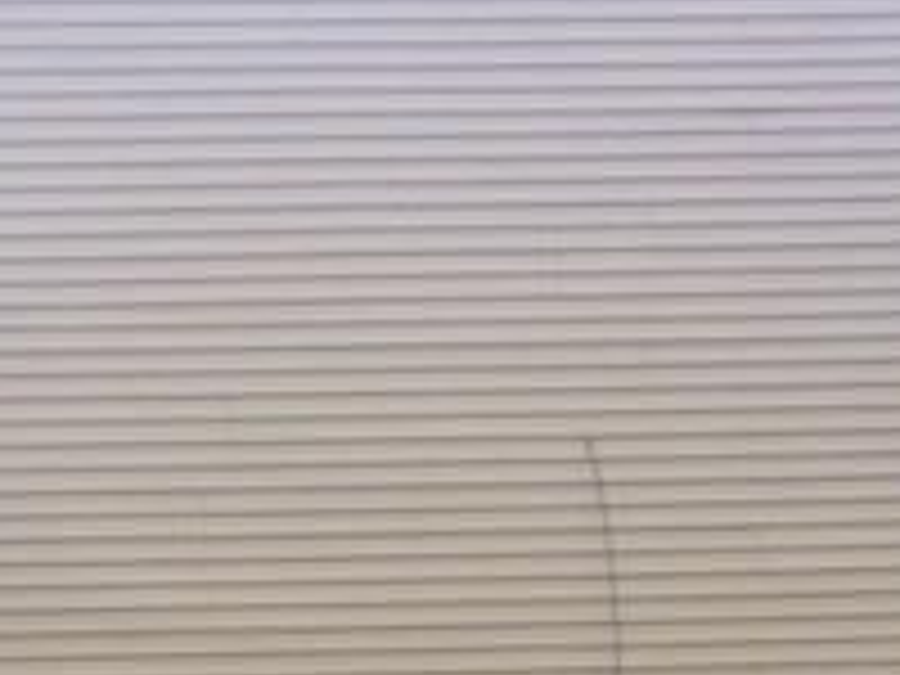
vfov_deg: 14.9
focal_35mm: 93
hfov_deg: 20.8
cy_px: 981
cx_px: 171
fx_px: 2418
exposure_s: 1/120
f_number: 2.2
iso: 50
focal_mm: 4.15
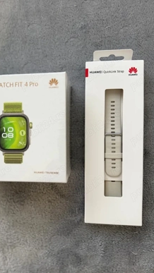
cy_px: 135
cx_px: 57
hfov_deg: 42.6
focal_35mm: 27
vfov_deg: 69.8
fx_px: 196
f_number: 1.78
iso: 320
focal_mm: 6.76
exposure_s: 1/50
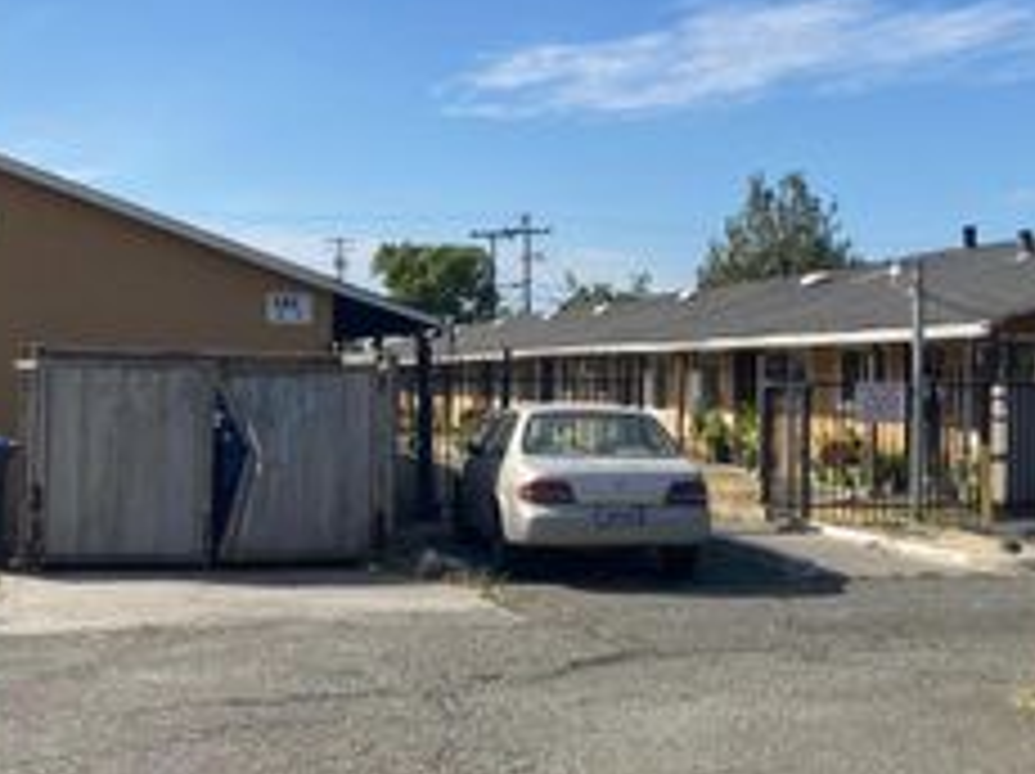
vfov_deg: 24.0
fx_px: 1822
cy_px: 371
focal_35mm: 61
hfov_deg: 31.7
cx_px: 558
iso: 20
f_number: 1.8
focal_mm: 3.99
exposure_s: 1/2404
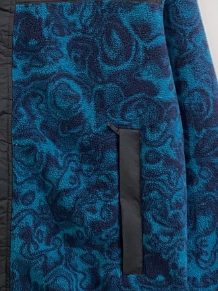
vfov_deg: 26.3
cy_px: 70
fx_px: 613
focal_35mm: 73
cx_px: -16
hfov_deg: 19.4
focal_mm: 4.25
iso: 160
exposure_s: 1/50
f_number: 1.8
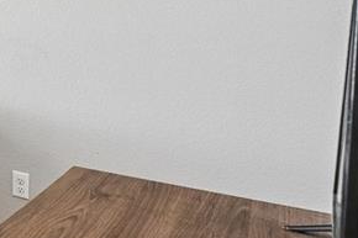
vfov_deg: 24.6
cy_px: 17
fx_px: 527
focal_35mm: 53
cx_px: -267
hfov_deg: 23.0
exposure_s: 1/10
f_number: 11
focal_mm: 15
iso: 800
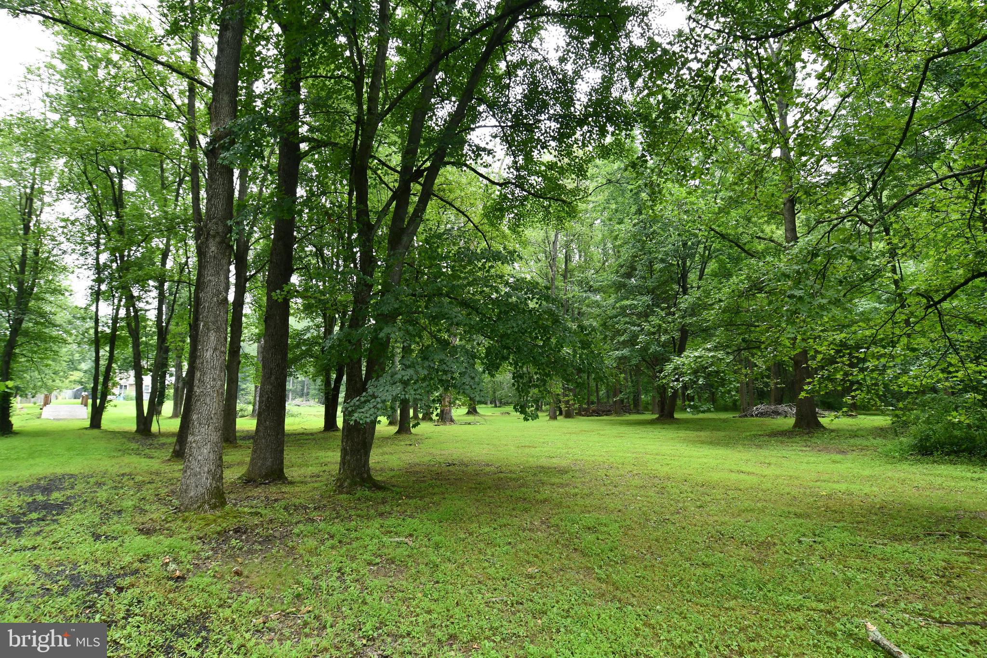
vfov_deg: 67.4
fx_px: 493
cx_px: 494
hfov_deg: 90.0
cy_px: 329
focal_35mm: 18
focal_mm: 12
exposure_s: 1/250
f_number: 8
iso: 800
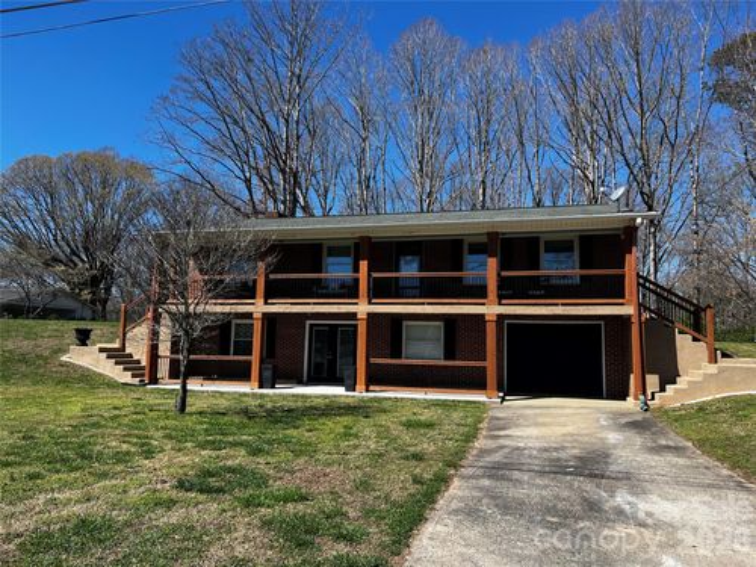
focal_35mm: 26
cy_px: 284
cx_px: 378
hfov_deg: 67.3
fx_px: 568
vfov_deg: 53.1
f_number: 1.5
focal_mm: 5.7
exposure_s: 1/2994
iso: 50
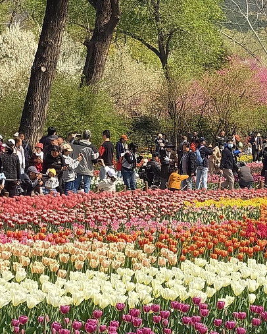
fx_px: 1362
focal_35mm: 138
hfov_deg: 11.2
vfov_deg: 14.0
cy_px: 147
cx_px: 164
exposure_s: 1/2062
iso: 50
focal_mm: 5.54
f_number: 1.8
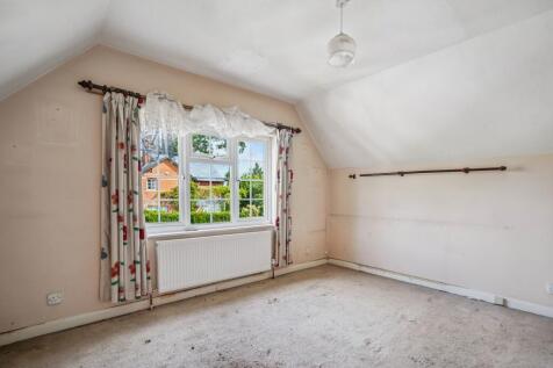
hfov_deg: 96.8
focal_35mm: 16
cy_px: 184
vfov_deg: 73.7
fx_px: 246
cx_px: 276
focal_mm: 16
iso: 320
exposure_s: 1/80
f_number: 4
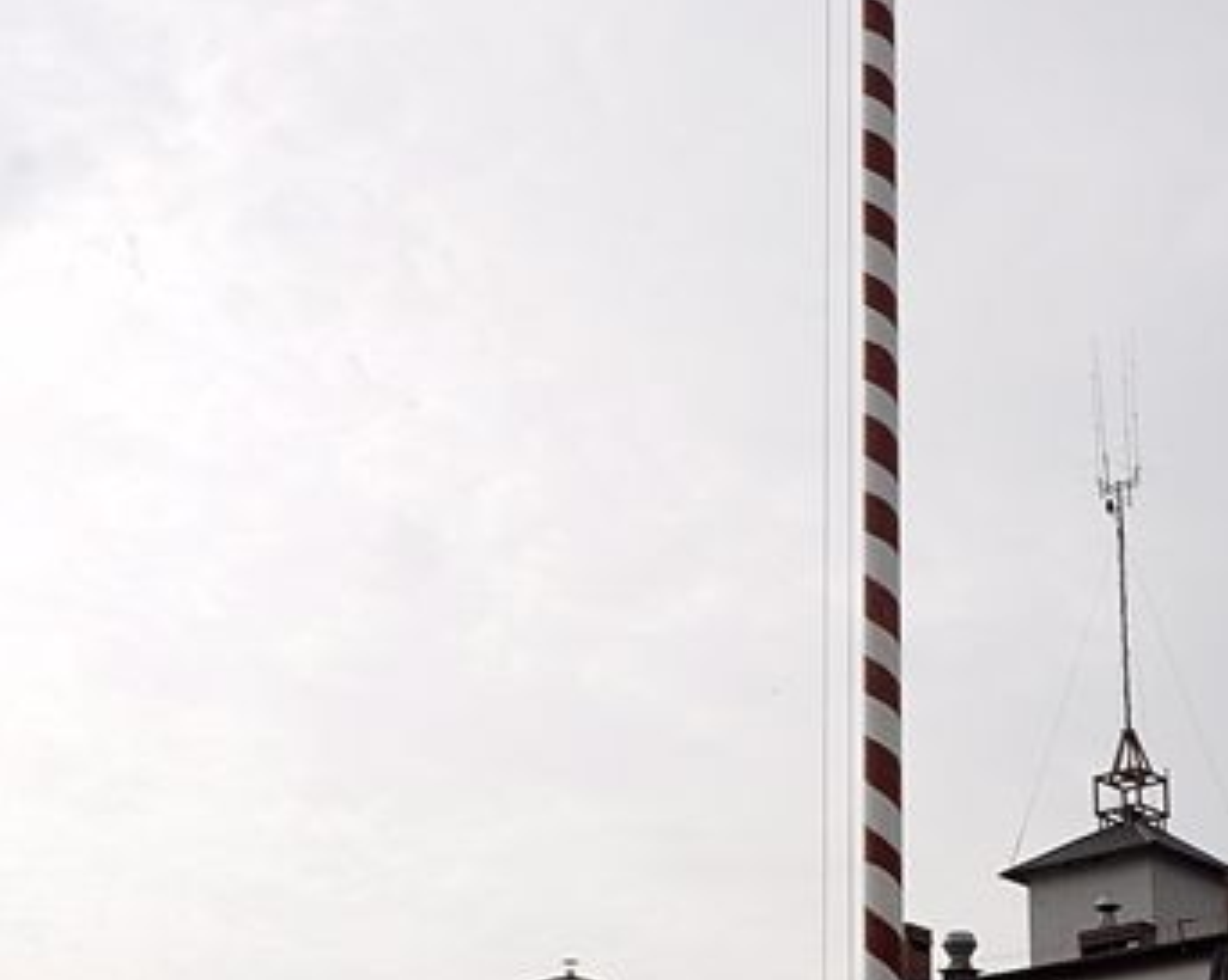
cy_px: 589
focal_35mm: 63
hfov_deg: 29.8
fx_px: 2288
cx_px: 838
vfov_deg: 24.1
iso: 500
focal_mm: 18
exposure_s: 1/640
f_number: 13
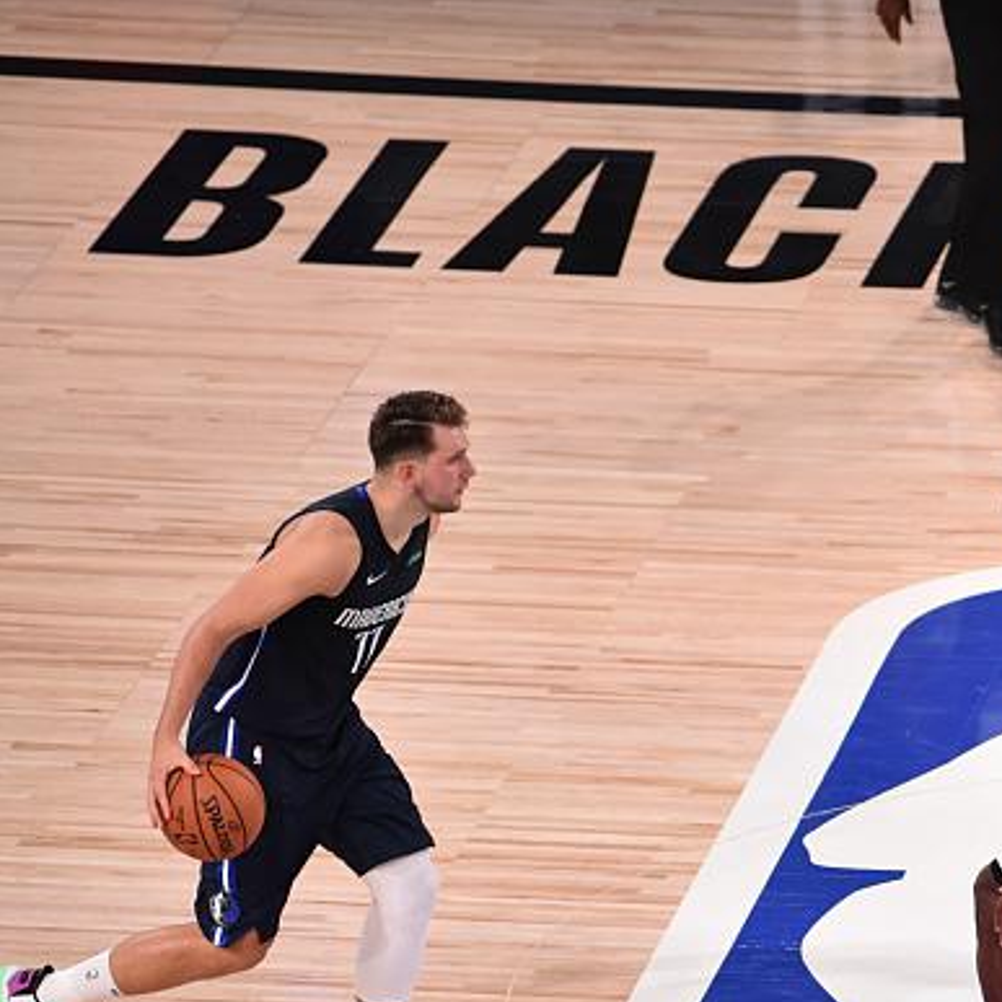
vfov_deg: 3.9
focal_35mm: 450
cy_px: 878
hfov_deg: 3.9
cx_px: 989
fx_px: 14737
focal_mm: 200
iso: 3200
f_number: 2.8
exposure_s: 1/2000
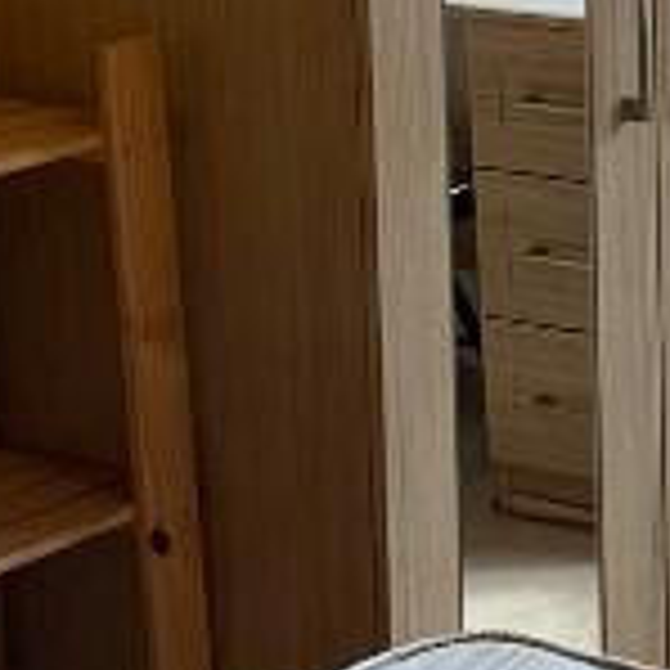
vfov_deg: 10.9
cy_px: -18
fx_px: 3460
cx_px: 1160
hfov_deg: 10.5
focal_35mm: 158
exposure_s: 1/100
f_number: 1.8
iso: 40
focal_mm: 4.25
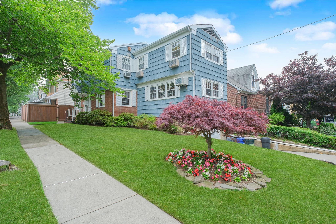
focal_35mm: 18
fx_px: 168
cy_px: 112
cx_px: 168
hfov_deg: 90.0
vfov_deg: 67.4
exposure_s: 1/60
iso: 200
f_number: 8
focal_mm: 11.9
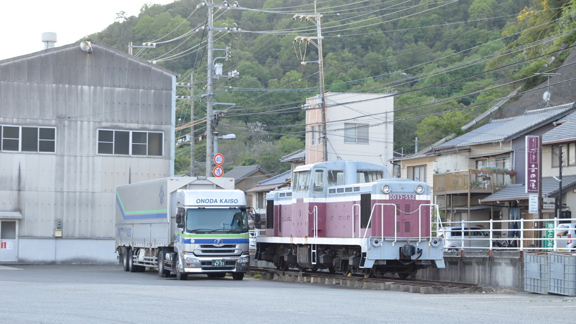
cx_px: 288
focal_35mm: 110
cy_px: 183
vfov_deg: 11.0
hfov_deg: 19.5
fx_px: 1680
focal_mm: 70
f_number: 4.5
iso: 400
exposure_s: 1/320
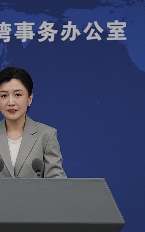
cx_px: 18
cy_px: 120
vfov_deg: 5.5
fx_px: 2398
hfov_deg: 3.5
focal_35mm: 379
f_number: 4
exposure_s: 1/500
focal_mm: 200
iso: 1600
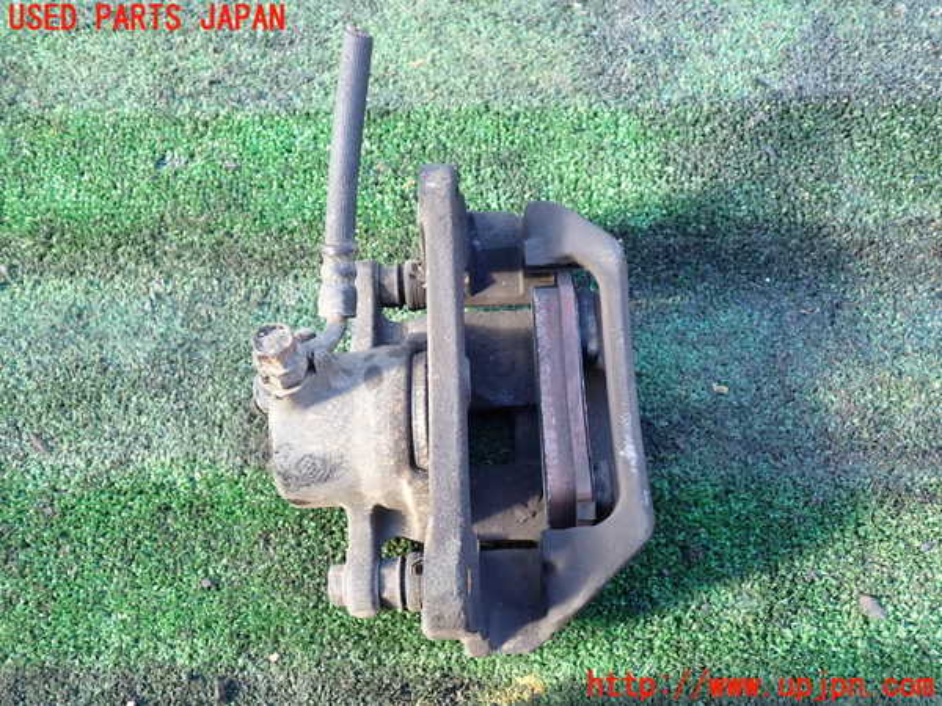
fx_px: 816
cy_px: 353
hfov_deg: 60.0
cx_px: 471
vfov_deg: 46.8
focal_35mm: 30
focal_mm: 5.4
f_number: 2.3
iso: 100
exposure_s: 1/80
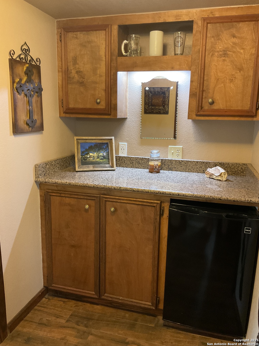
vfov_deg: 61.7
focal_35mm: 29
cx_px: 130
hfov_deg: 48.2
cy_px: 173
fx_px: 289
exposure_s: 1/40
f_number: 1.8
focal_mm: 3
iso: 320
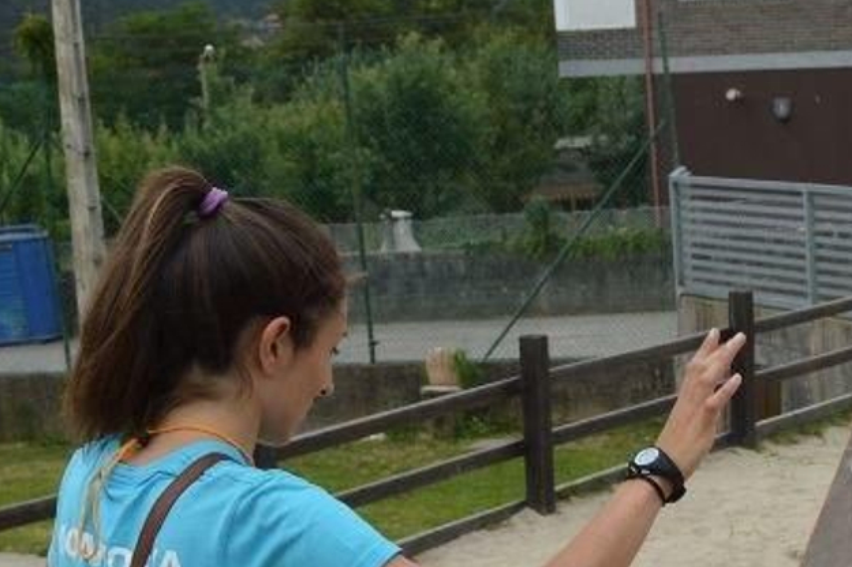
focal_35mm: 100
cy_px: 682
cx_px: 934
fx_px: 2365
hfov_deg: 19.6
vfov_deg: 13.3
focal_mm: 26
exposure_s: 1/200
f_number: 7.1
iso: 100
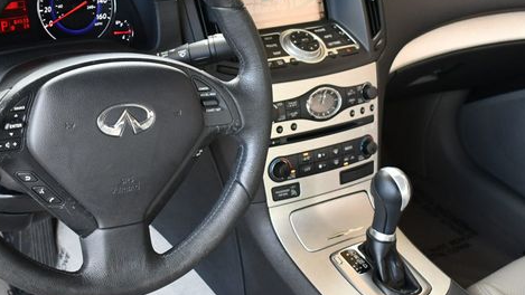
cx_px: 191
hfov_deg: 33.1
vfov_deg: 19.1
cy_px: 116
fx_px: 877
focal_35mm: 63
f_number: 3.8
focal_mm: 22
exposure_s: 1/200
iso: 800
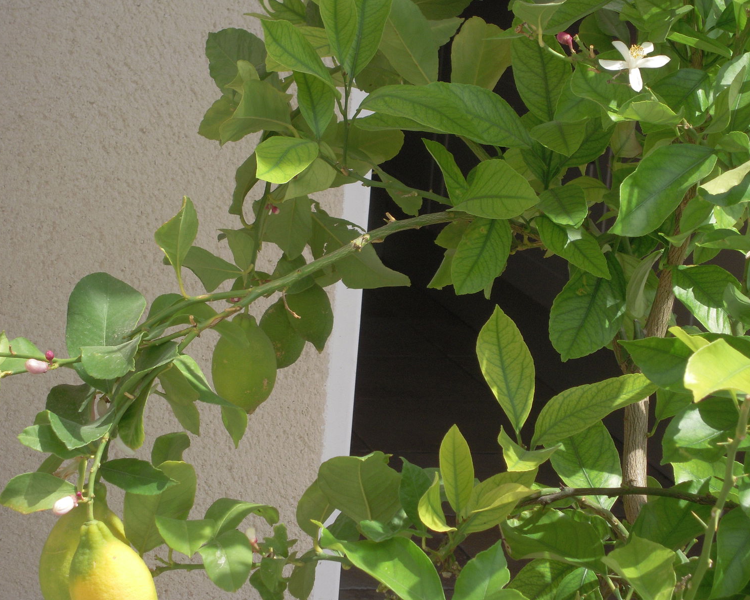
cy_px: 299
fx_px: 2597
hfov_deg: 16.4
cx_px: 356
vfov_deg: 13.2
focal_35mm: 117
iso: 160
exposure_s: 1/250
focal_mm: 20
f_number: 5.8
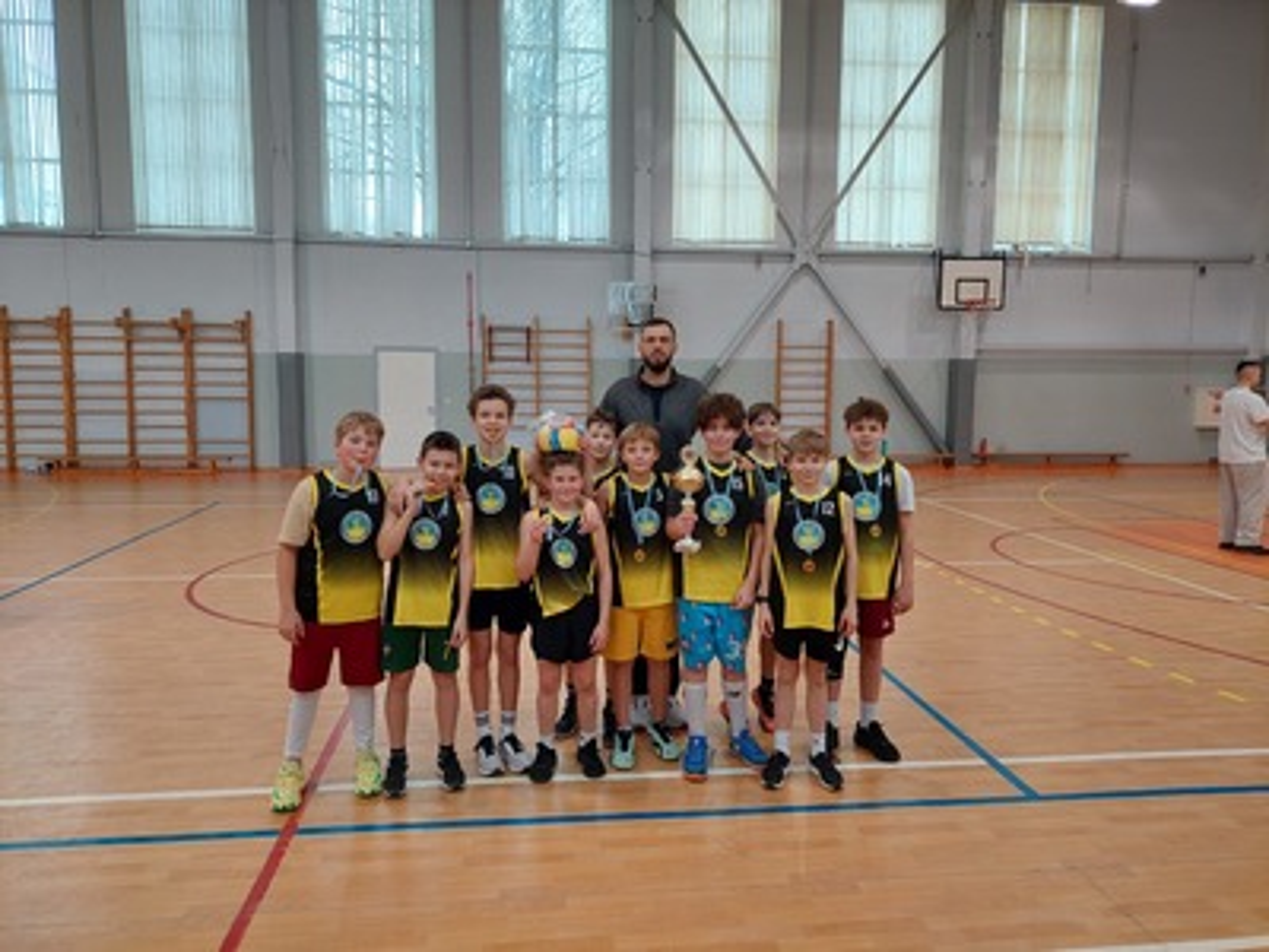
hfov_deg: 71.6
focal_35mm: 24
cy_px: 476
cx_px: 634
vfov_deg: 56.8
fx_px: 880
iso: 80
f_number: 1.8
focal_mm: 5.23
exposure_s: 1/50
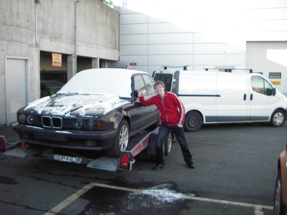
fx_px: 315
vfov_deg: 37.7
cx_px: 144
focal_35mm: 38
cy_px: 108
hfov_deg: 49.0
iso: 50
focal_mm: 6.3
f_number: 3.3
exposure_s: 1/100
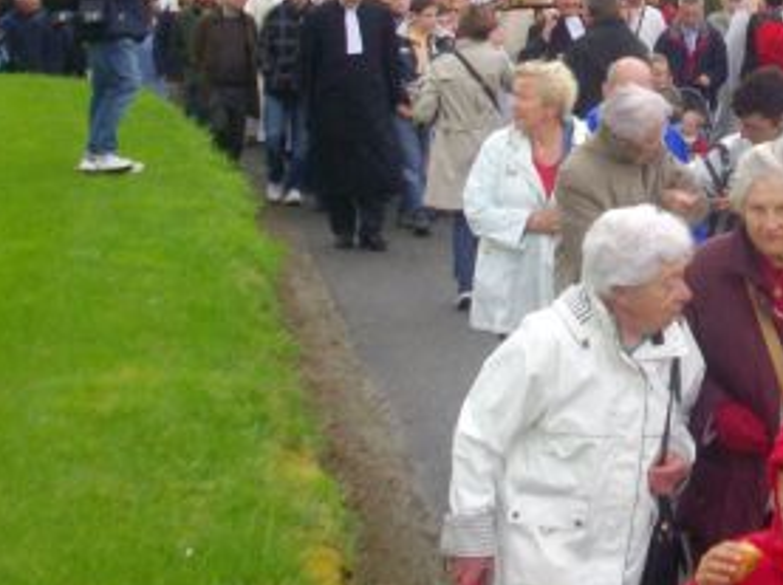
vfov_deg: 13.6
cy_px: -28
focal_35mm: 107
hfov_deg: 18.2
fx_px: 2417
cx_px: 661
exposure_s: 1/125
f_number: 5.6
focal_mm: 6.2
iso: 100
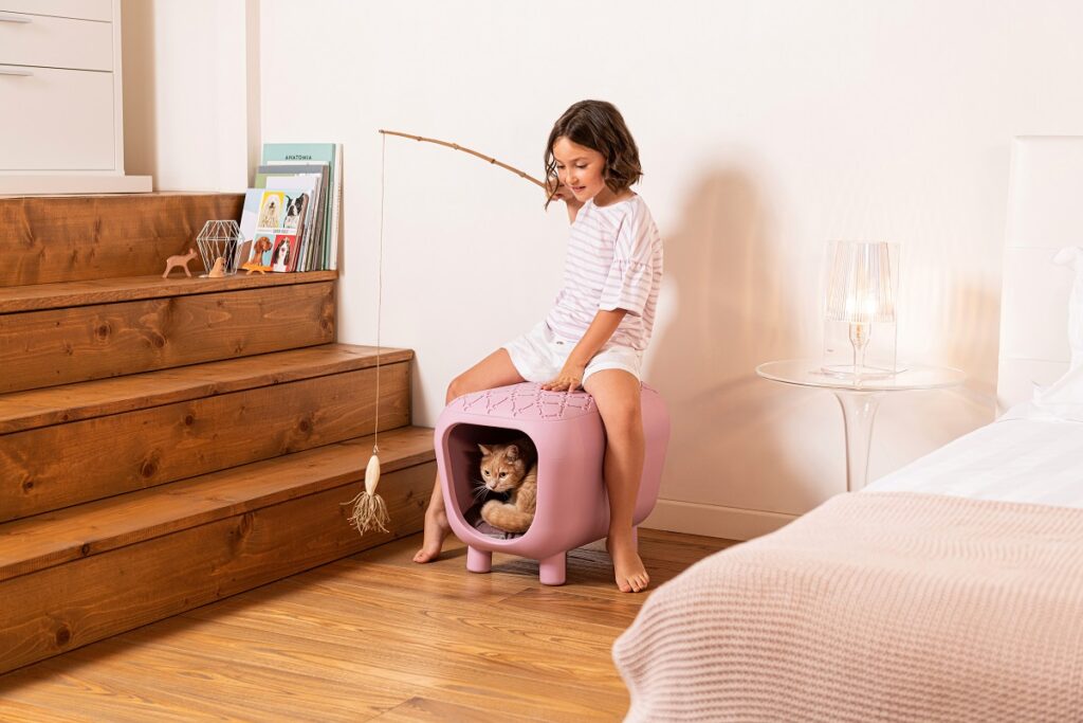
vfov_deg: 24.6
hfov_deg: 36.2
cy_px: 362
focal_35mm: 55
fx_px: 1655
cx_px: 542
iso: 500
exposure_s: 1/125
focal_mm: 55
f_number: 4.5
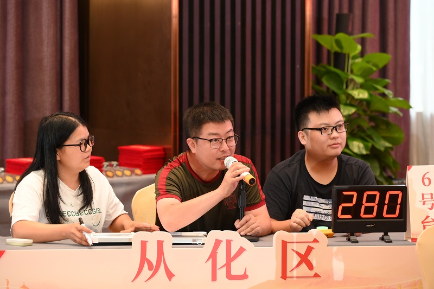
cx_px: 217
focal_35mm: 135
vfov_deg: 10.1
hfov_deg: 15.2
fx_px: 1626
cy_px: 144
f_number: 5
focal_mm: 135
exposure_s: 1/100
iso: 2500
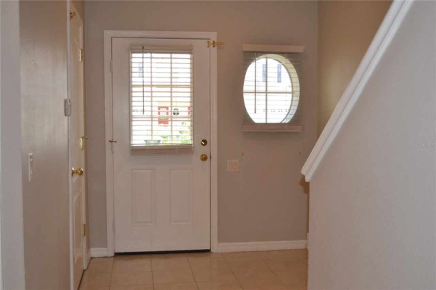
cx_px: 218
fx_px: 508
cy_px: 145
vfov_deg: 31.9
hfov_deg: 46.4
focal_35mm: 42
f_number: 4
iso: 400
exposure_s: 1/100
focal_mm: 28
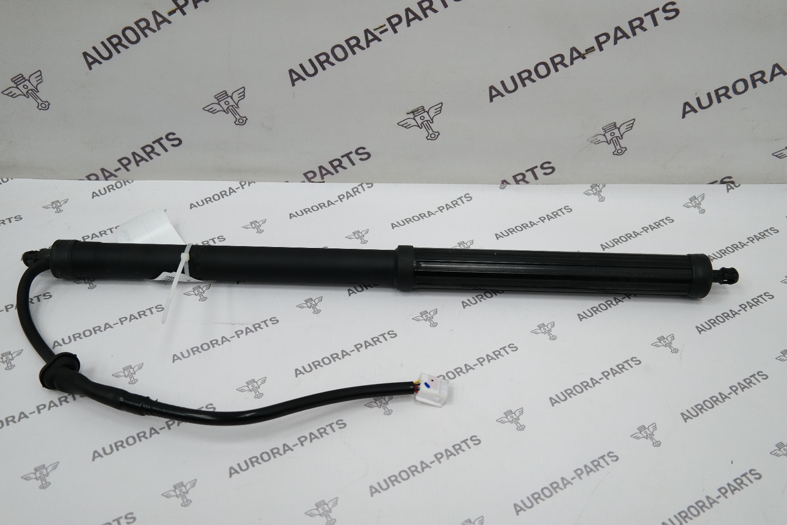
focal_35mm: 36
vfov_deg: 36.9
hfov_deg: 53.1
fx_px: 787
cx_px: 394
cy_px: 262
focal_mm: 24
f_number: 4
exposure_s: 1/100
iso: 200
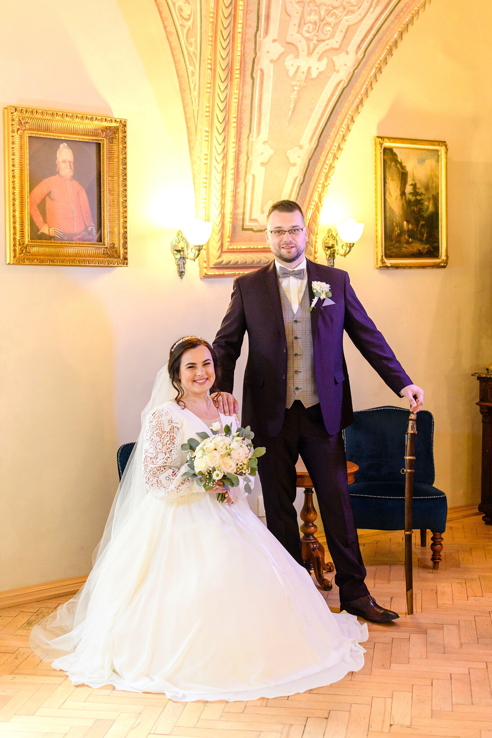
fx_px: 1066
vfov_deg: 38.2
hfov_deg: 26.0
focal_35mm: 52
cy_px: 369
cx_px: 246
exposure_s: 1/250
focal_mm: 35
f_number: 2.2
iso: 800
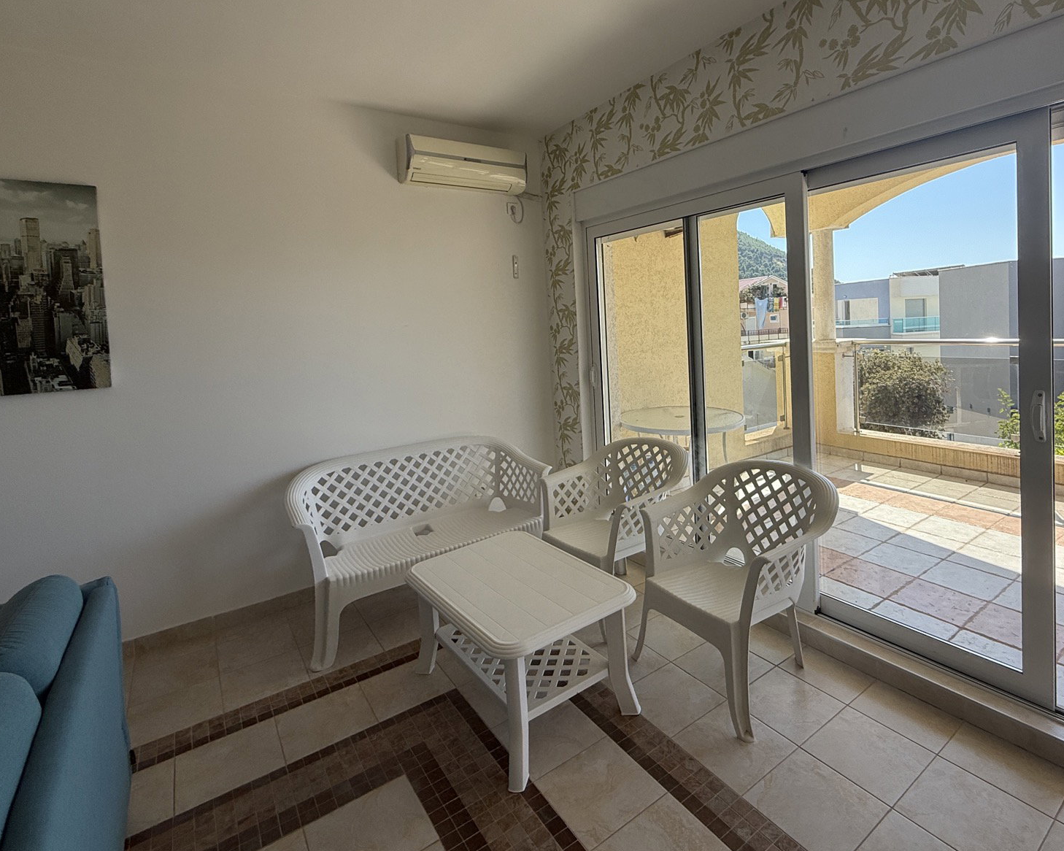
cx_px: 601
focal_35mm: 18
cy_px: 344
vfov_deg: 73.1
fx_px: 567
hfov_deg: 85.9
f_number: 2.2
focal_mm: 2.22
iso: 64
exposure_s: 1/717
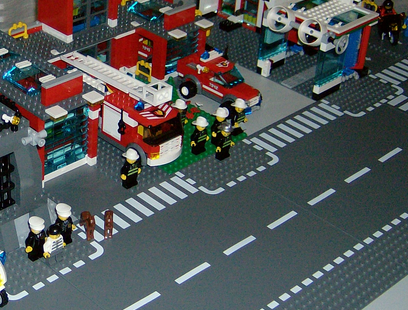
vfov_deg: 20.3
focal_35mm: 73
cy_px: 131
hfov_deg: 25.5
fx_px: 864
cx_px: 25
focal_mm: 6
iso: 200
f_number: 2.8
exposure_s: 1/60
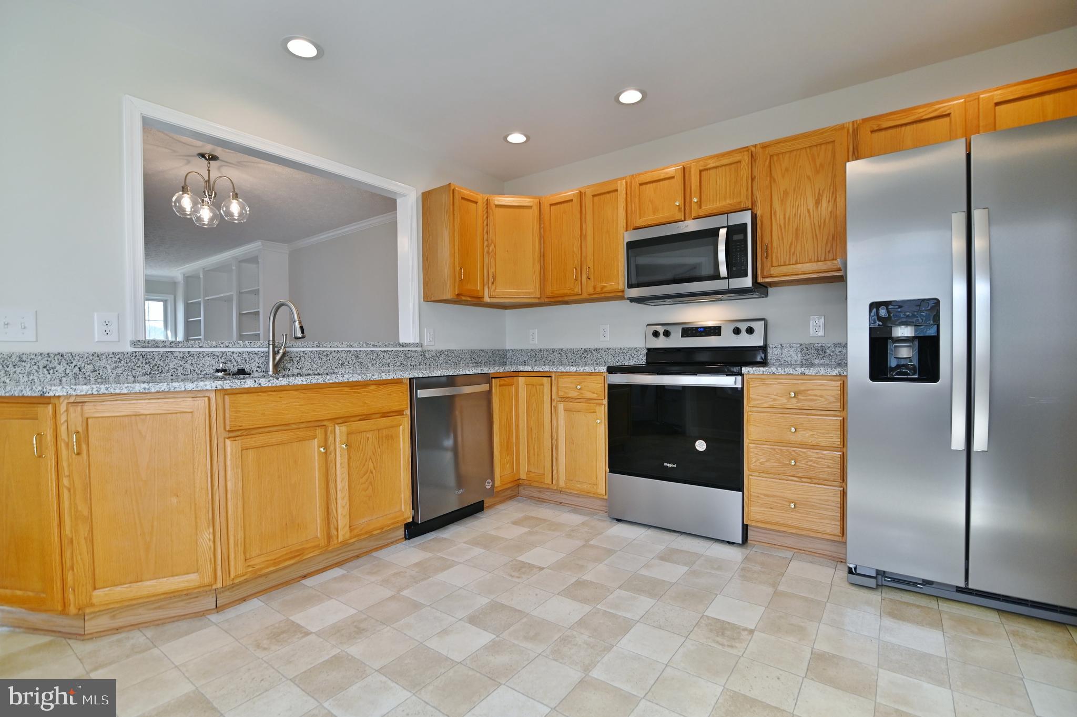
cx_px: 538
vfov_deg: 73.7
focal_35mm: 16
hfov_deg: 96.8
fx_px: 478
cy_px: 358
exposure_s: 1/250
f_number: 4
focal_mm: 16
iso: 400
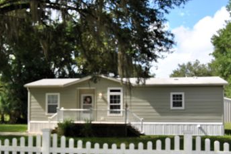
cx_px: 82
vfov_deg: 23.8
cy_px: 101
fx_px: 366
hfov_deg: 34.8
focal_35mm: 57
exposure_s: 1/200
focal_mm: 26
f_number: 8
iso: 100
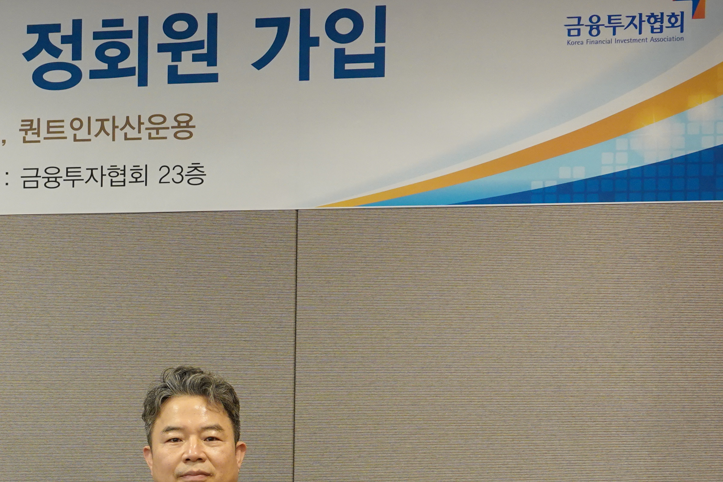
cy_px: 499
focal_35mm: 123
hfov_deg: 16.2
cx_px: -52
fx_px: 2470
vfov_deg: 11.0
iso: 640
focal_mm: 19.68
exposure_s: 1/60
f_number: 3.2
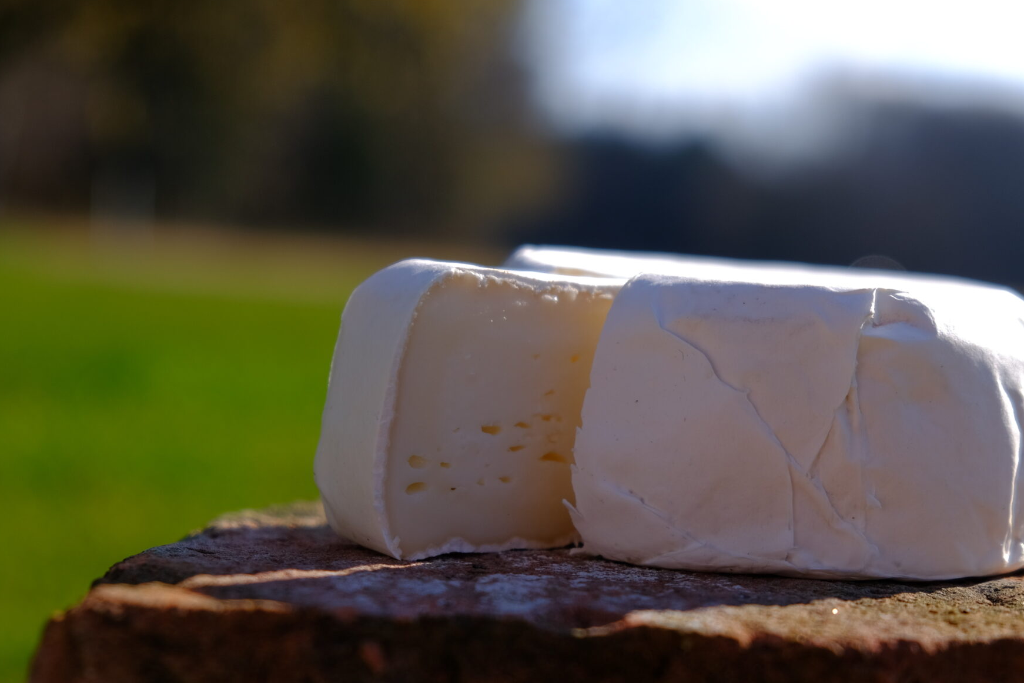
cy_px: 442
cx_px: 719
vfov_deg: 18.9
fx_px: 2048
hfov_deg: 27.8
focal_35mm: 72
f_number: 3.6
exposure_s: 1/1000
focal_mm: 32.9
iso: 80
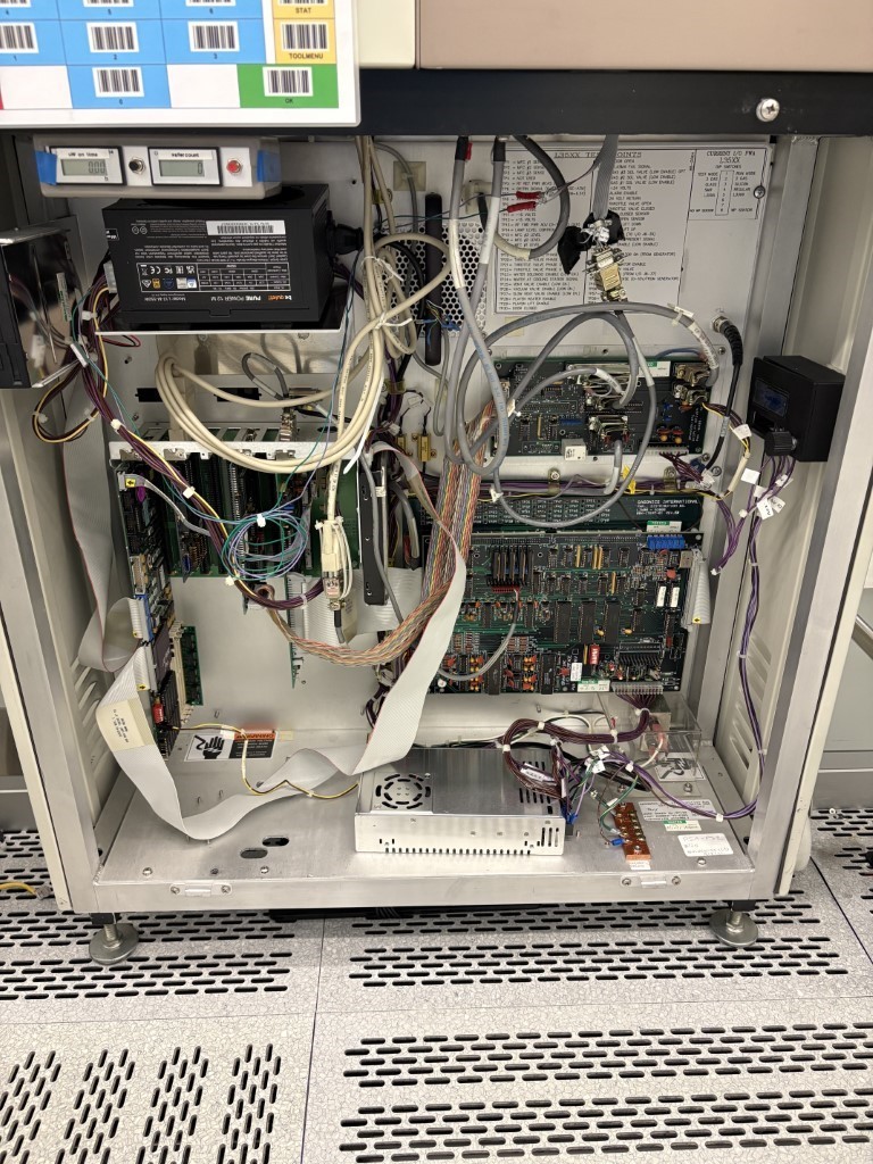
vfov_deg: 67.3
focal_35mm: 26
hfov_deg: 53.1
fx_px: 874
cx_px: 436
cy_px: 582
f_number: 1.6
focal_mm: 5.96
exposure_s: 1/50
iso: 200
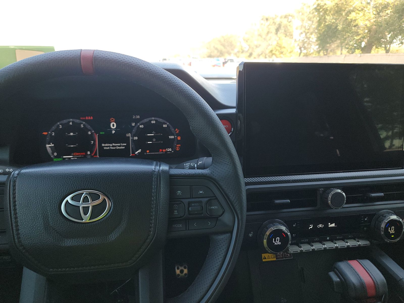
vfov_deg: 56.8
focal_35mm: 24
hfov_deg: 71.6
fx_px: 280
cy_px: 152
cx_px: 202
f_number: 1.8
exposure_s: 1/59
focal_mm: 6.7
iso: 75
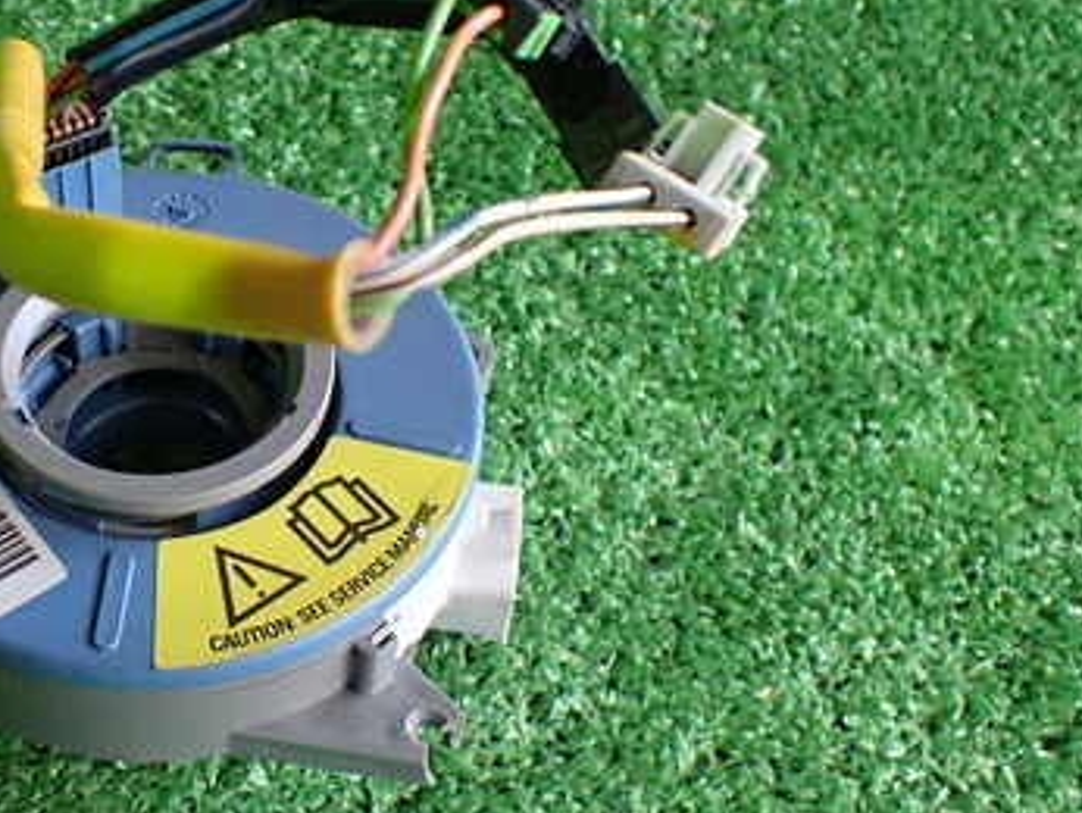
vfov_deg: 28.1
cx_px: 185
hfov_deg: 35.4
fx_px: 1627
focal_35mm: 52
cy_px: 397
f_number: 2.3
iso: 800
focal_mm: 5.4
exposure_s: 1/30
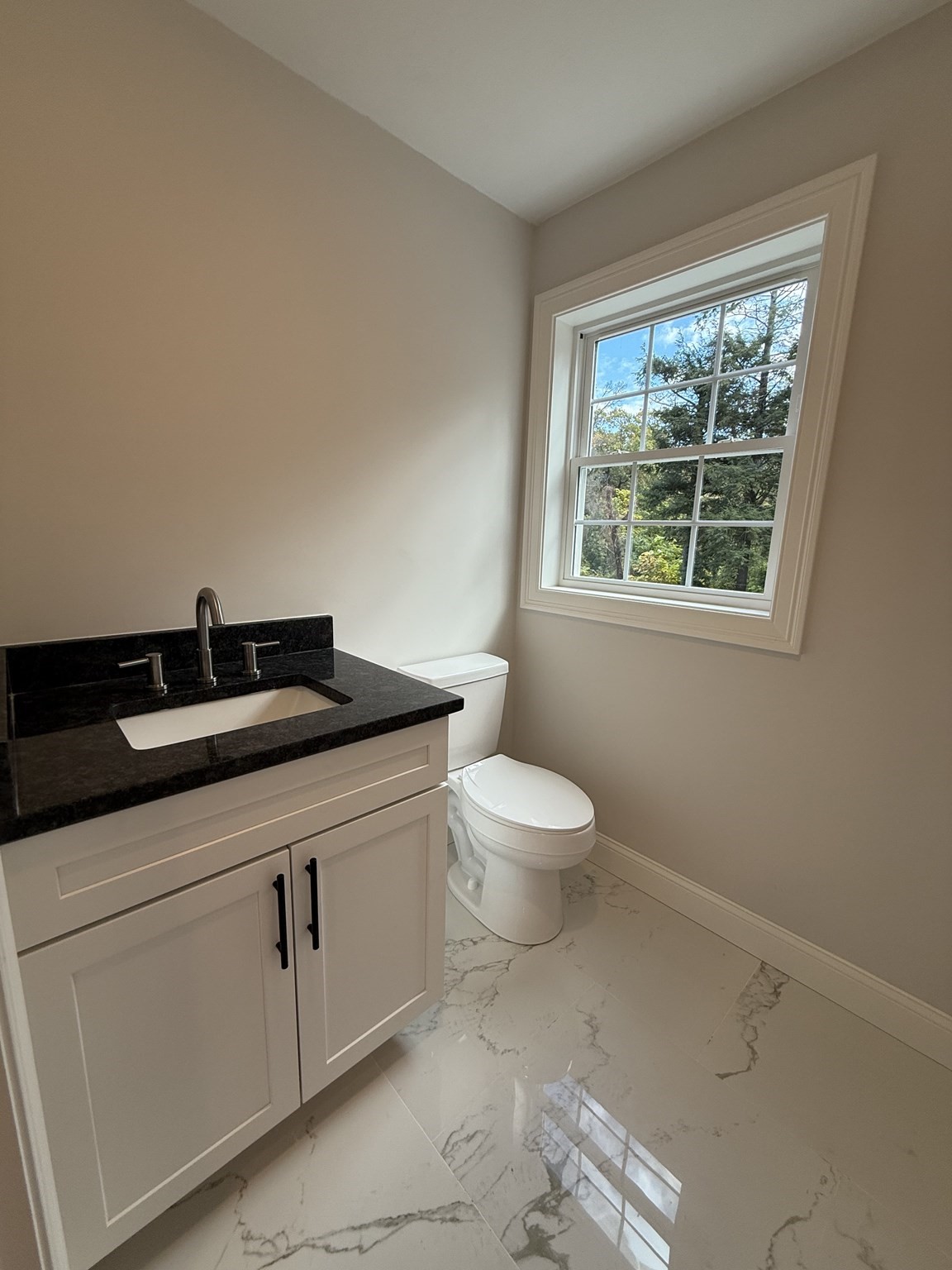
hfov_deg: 85.7
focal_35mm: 14
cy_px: 635
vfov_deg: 102.1
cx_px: 476
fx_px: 513
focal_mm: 2.22
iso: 80
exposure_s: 1/120
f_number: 2.2
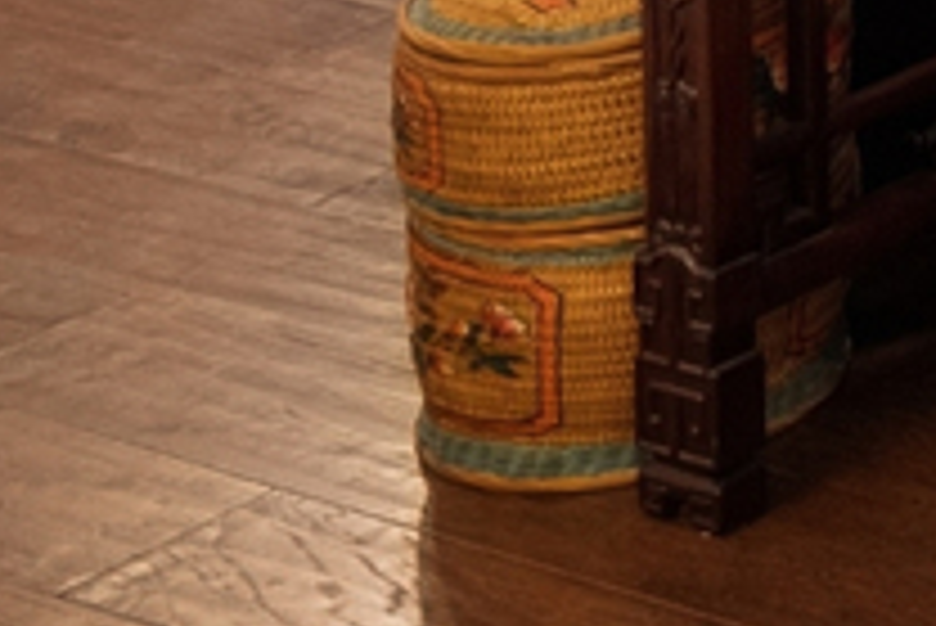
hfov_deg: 10.1
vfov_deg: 7.3
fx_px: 3952
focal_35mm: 152
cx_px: 2786
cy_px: -1621
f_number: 8
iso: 250
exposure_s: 1/10
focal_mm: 13
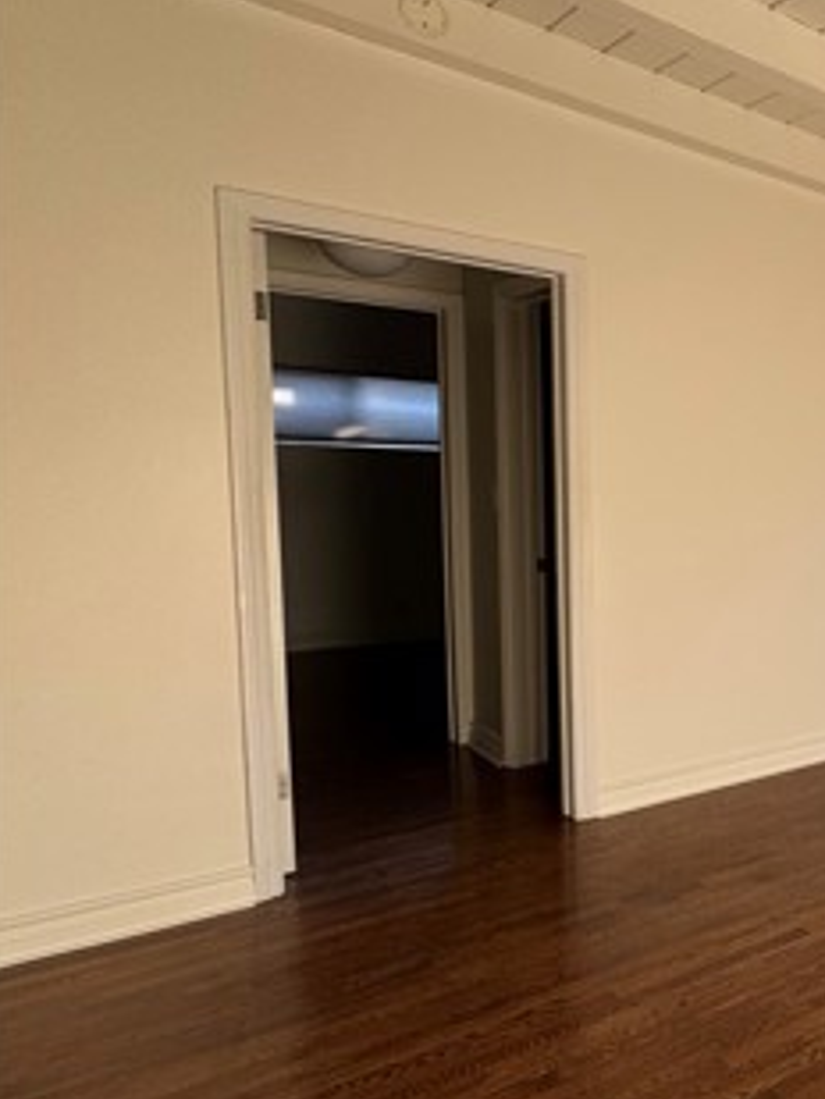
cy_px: 551
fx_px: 921
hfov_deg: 32.6
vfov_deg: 61.6
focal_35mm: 29
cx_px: 1127
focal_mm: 2.22
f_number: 2.2
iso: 50
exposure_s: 1/99
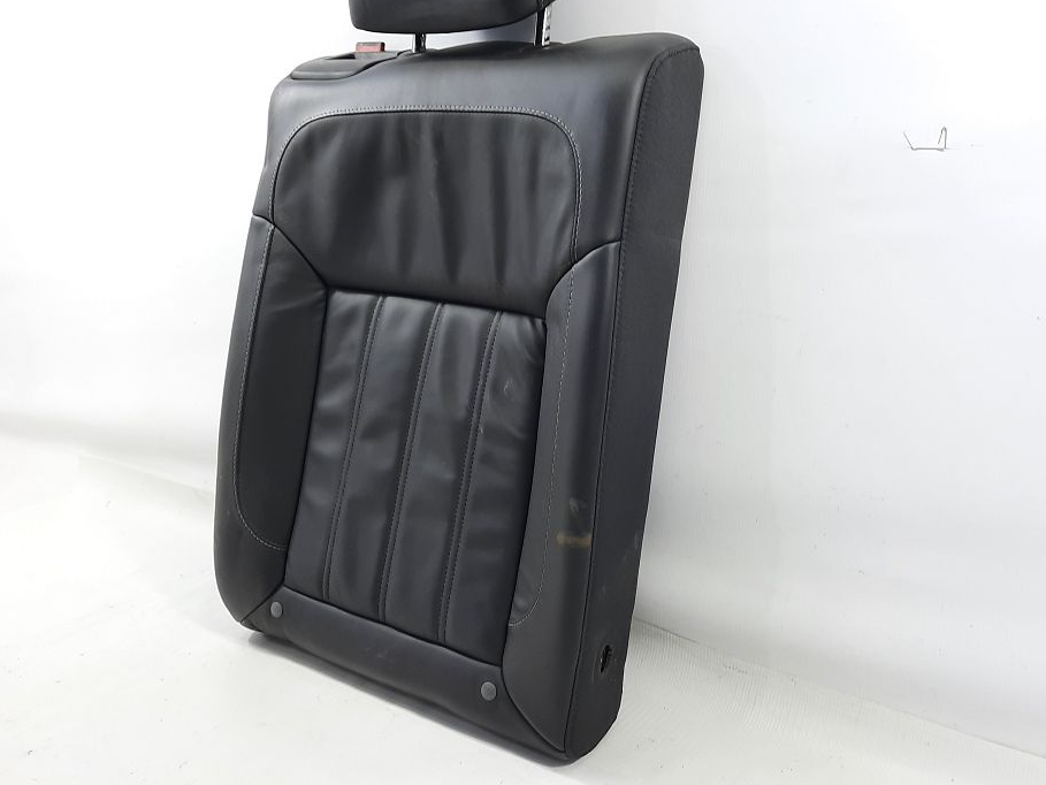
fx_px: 997
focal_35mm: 33
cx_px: 533
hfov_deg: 55.3
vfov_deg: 42.8
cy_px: 319
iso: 50
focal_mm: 4.6
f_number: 2
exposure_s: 1/50
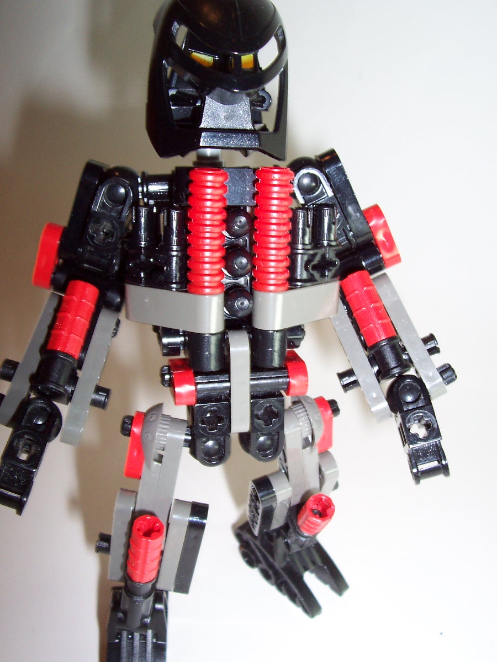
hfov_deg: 38.7
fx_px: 708
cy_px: 331
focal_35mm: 37
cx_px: 248
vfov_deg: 50.1
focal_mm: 5.6
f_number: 2.8
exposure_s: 1/60
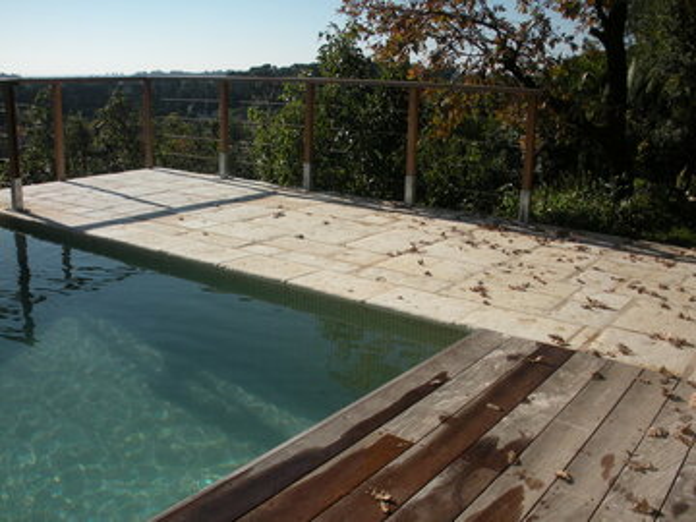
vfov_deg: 40.7
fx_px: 704
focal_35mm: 35
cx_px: 348
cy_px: 261
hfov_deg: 52.6
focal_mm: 6.3
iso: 64
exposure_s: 1/453
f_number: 5.6
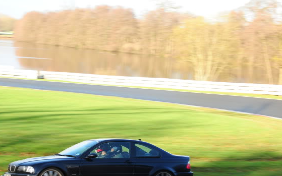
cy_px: 107
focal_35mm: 102
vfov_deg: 12.8
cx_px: 99
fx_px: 784
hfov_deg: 20.3
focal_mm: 70
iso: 200
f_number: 5.6
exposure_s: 1/160
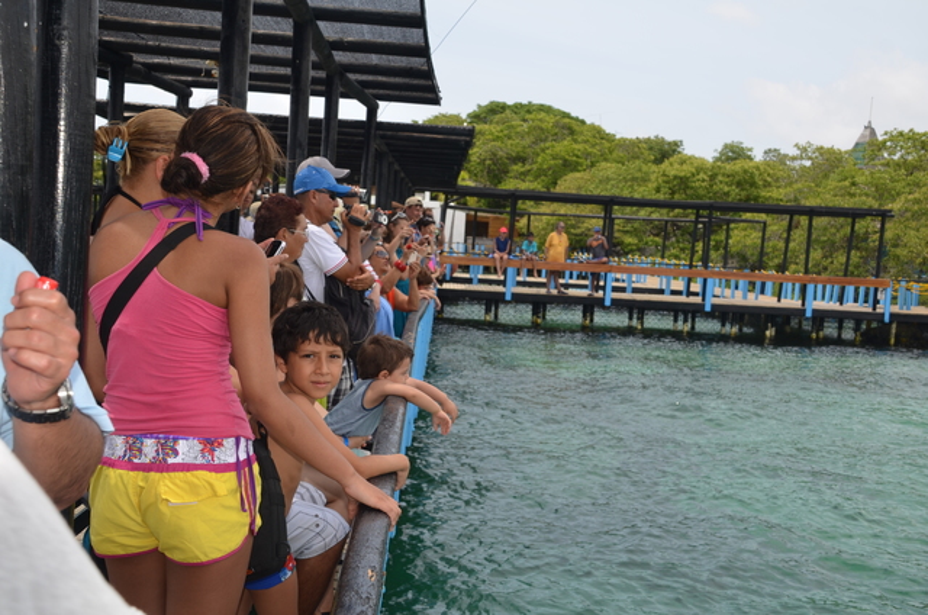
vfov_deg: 31.8
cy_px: 308
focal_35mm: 42
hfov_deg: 46.5
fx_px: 1081
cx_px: 464
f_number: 6.3
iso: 100
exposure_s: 1/250
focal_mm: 28
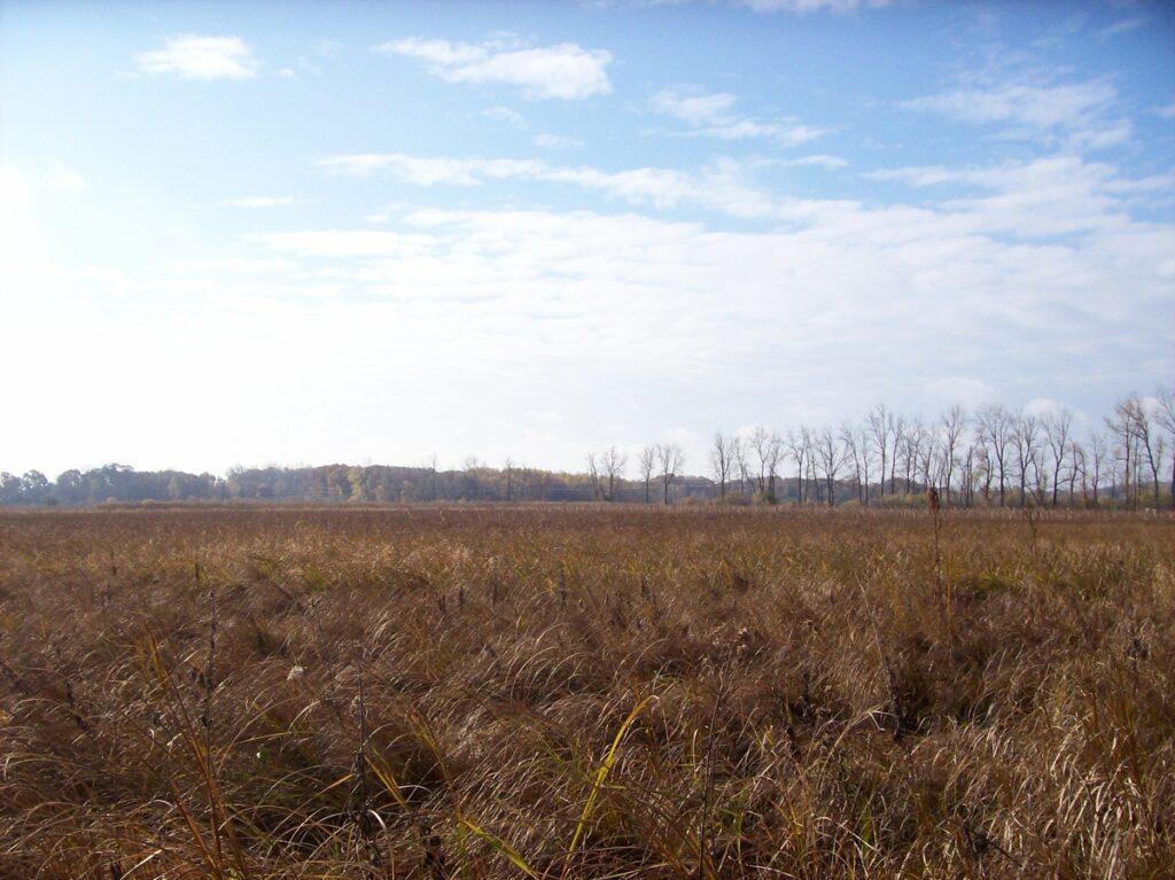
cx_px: 588
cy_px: 440
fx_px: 1221
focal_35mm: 36
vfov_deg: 39.6
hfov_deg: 51.4
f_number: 4.8
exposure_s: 1/797
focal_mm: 6
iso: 80
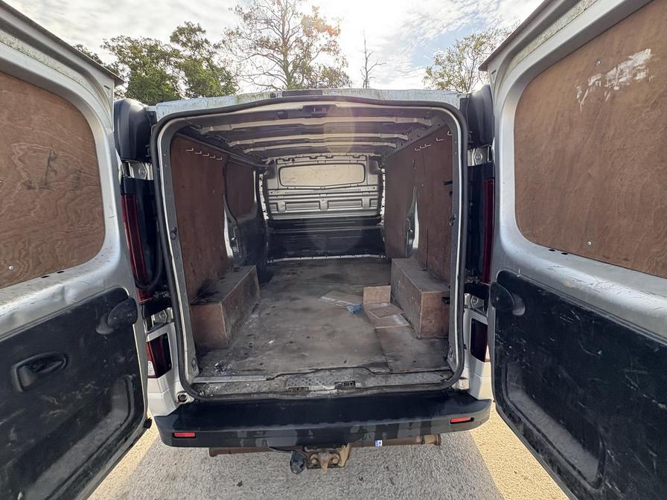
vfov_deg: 85.7
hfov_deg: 102.1
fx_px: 270
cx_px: 334
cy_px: 250
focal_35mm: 14
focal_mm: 2.22
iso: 64
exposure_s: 1/282
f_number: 2.2
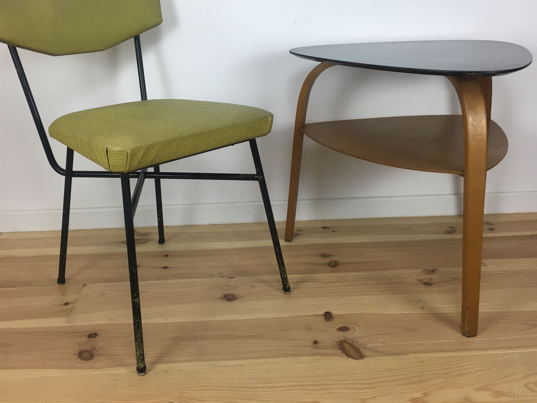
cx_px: 251
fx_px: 558
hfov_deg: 51.3
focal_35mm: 36
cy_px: 154
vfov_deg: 39.4
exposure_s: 1/33
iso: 25
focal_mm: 4.15
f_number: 2.2
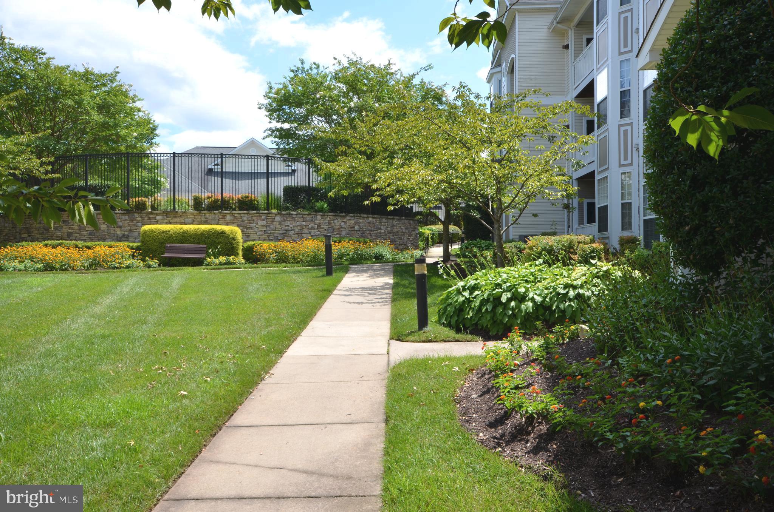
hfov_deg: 62.0
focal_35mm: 30
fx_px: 644
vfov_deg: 43.4
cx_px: 387
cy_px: 256
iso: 100
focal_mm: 20
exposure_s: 1/100
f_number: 11
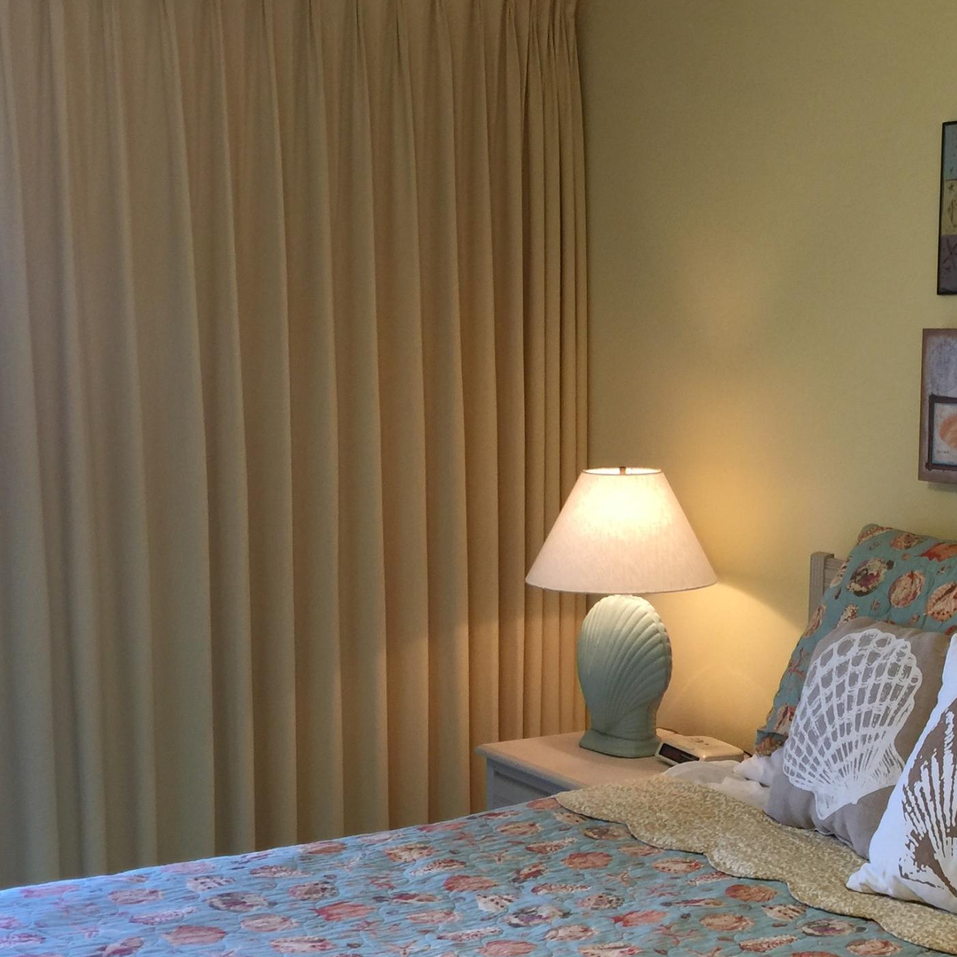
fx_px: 1720
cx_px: 796
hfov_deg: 30.2
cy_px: 612
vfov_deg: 30.9
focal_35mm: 55
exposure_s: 1/30
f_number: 2.2
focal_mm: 4.15
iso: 40
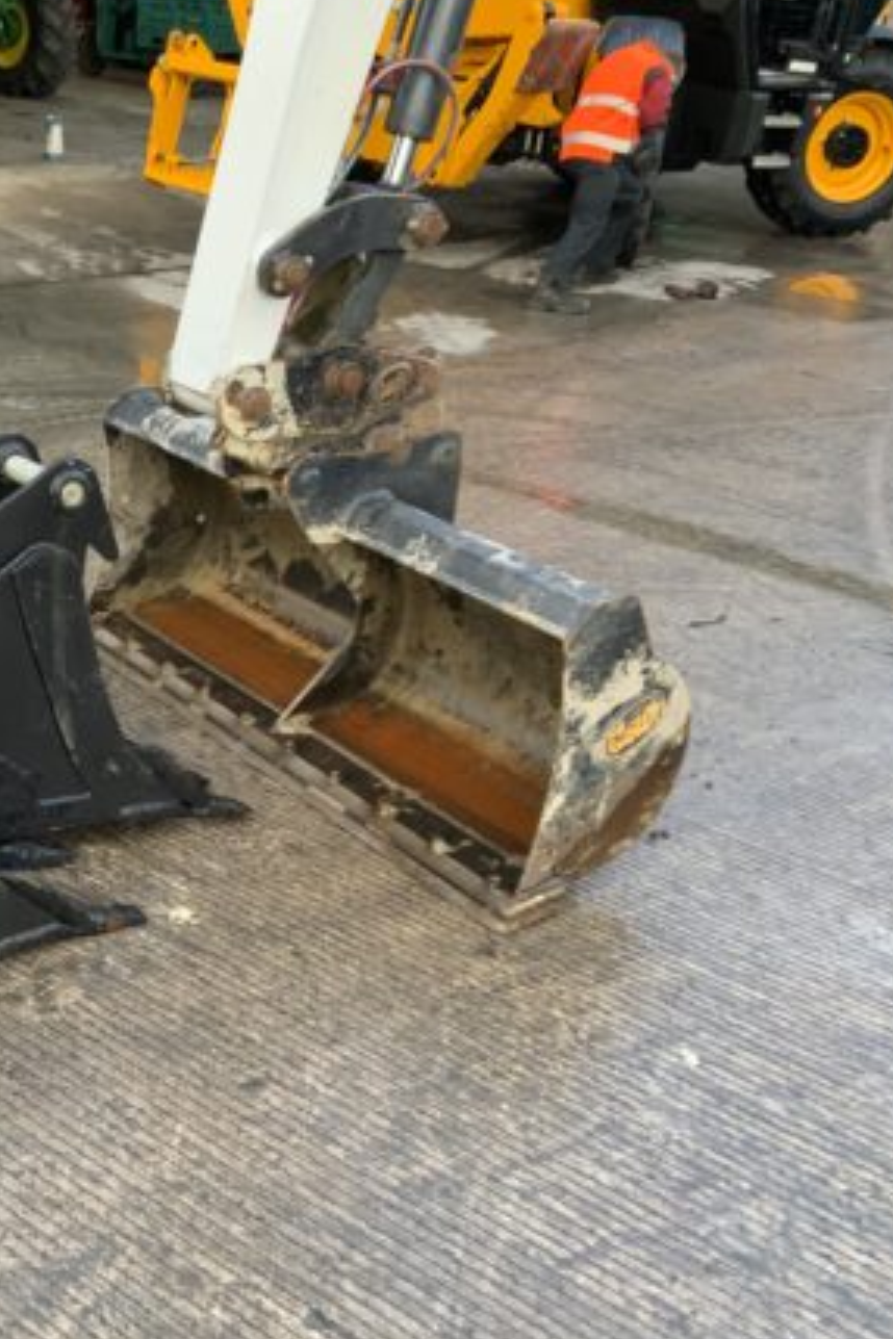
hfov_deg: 29.0
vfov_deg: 43.6
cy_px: 699
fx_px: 1674
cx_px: 141
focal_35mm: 45
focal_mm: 3
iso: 50
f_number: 1.8
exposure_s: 1/122
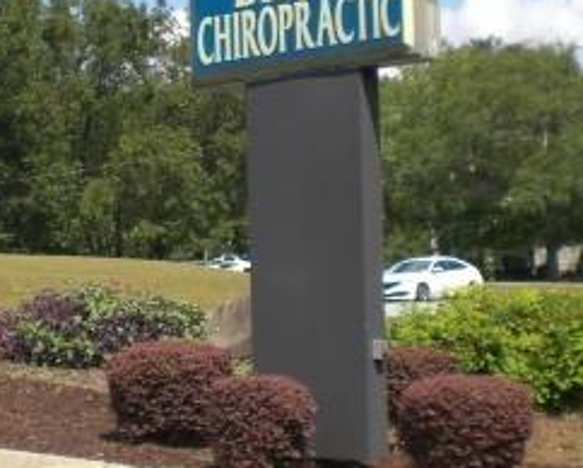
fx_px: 1692
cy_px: 200
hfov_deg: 19.4
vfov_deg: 15.7
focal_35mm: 98
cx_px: 161
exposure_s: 1/400
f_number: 4.4
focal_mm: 6.3
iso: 50
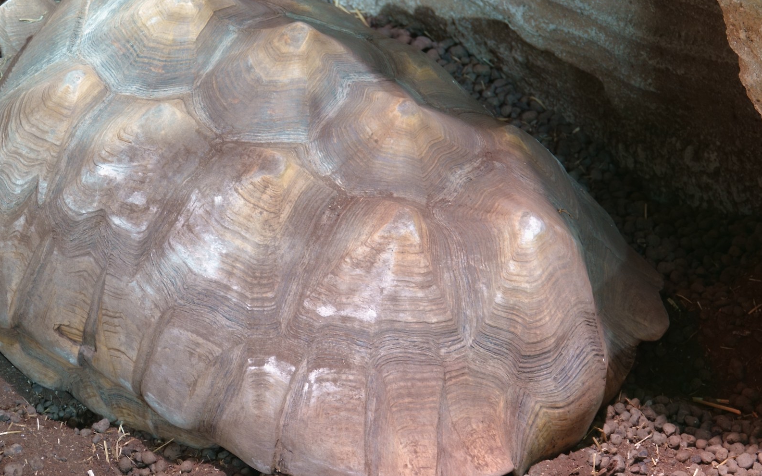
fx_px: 4071
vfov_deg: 6.7
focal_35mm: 196
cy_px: 266
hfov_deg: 10.7
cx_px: 237
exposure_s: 1/4
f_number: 4
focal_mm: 46.41
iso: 64
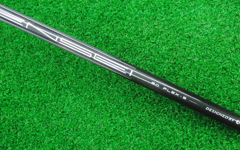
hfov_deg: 49.3
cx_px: 122
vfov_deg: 32.0
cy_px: 73
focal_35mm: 40
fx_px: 262
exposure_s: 1/200
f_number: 3.6
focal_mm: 6.42
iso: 3200
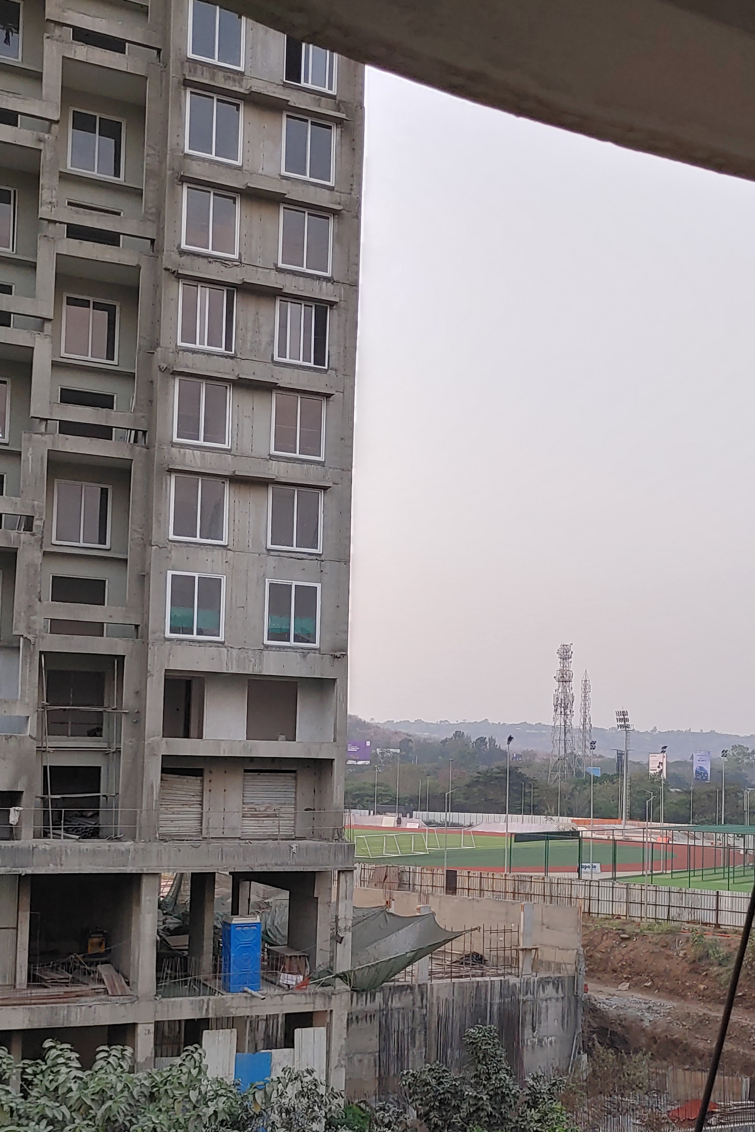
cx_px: 498
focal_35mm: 43
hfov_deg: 31.0
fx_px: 1353
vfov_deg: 45.2
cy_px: 672
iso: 50
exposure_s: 1/166
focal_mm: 4.36
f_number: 1.8
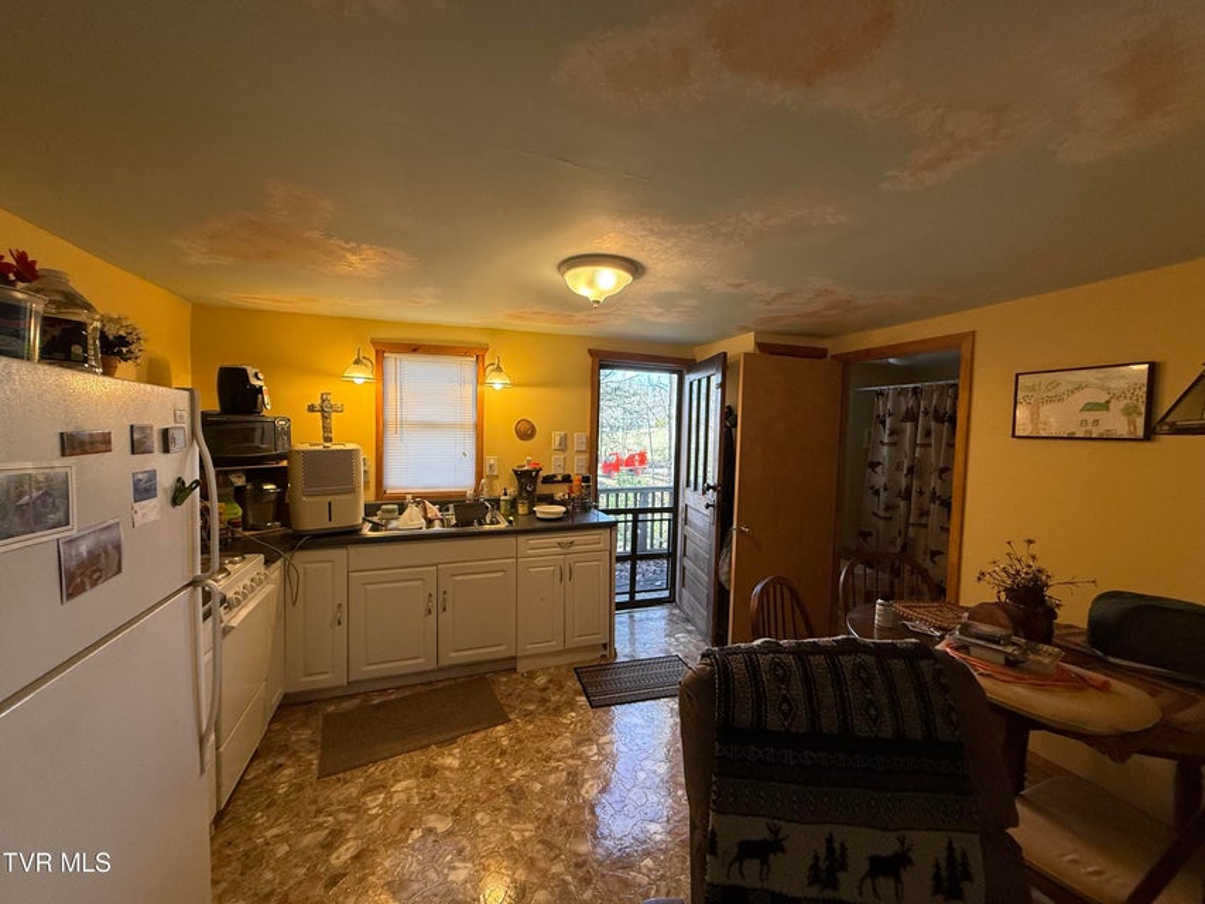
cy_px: 452
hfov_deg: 102.1
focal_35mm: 14
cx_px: 602
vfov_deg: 85.7
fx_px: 487
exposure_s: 1/120
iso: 250
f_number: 2.2
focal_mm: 2.22
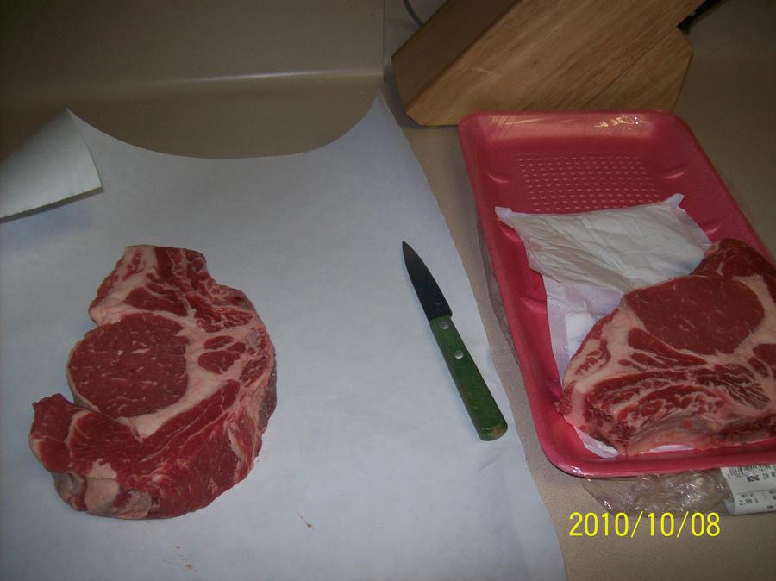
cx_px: 388
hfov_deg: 51.4
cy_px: 290
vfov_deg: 39.6
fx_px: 807
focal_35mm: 36
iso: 80
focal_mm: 6
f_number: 2.7
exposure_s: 1/64
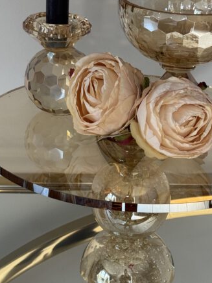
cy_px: 114
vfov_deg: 22.2
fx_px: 719
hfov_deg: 16.8
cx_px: 116
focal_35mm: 88
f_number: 1.78
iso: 100
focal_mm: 6.76
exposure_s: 1/66
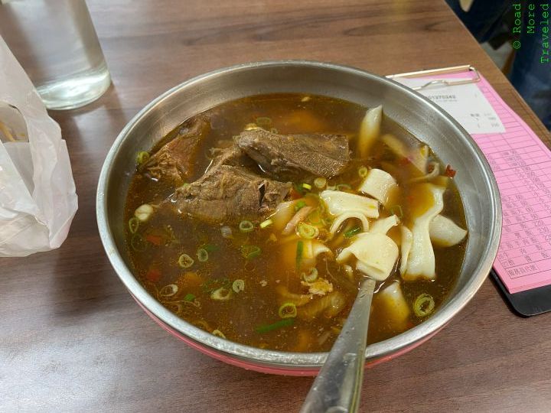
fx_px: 414
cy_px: 206
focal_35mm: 26
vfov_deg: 53.1
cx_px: 276
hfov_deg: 67.3
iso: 125
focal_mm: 4.25
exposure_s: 1/60
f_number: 1.8
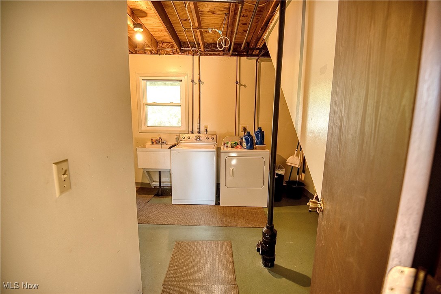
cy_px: 147
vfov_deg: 73.7
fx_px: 196
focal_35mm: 16
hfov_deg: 96.7
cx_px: 220
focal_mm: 16
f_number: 4
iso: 800
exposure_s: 1/50
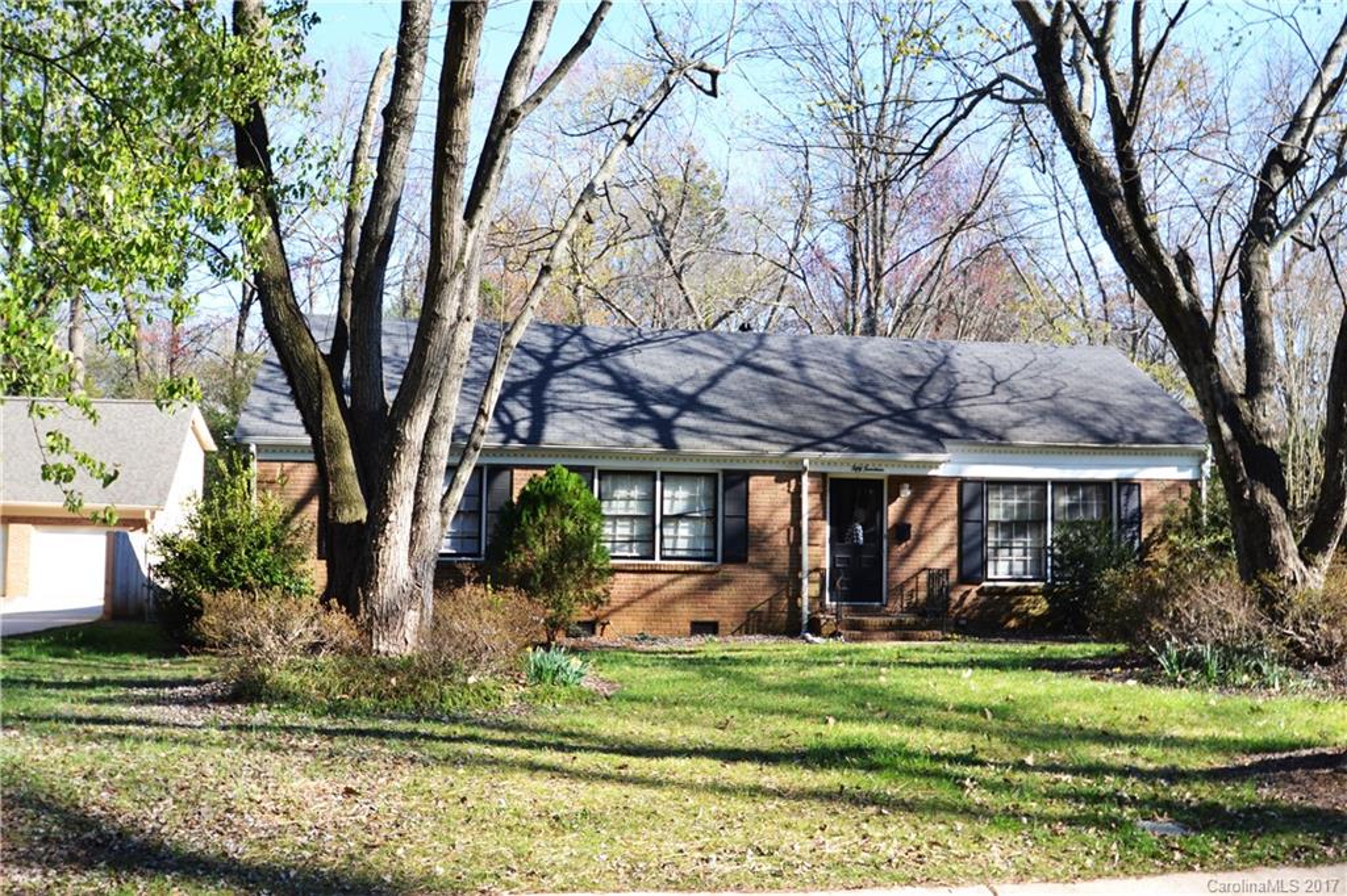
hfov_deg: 57.2
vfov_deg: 39.9
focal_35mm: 33
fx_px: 1234
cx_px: 674
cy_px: 448
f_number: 5.6
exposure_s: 1/125
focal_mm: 22
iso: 100
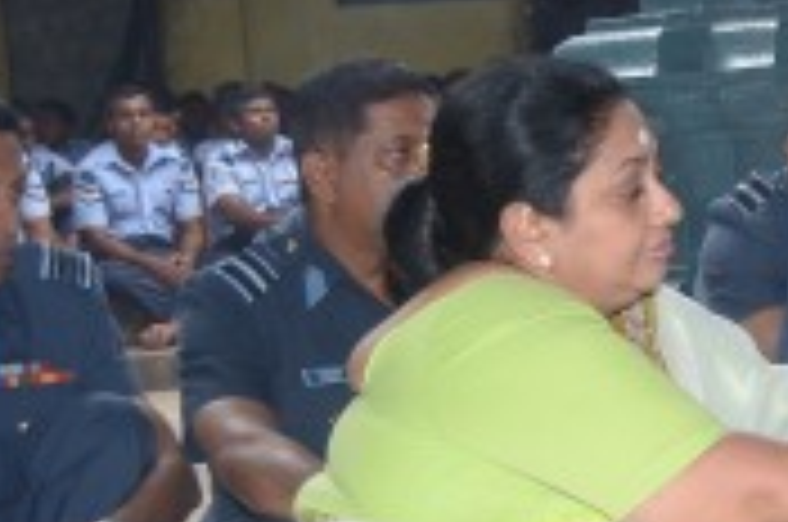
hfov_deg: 12.1
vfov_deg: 8.6
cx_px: 1292
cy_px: 349
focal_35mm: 160
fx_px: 3490
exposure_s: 1/160
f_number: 4
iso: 320
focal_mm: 31
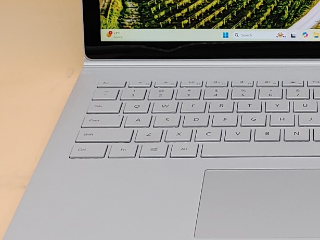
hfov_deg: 18.7
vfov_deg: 14.2
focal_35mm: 103
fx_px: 952
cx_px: 306
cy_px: 18
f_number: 1.8
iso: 50
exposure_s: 1/101
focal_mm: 4.36
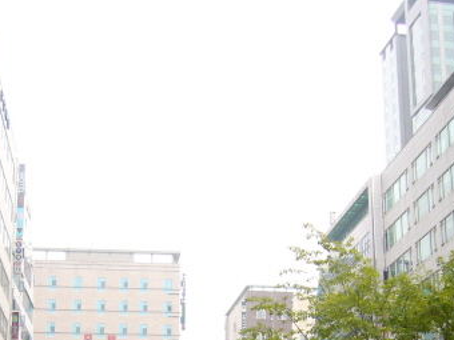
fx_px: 918
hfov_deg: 27.7
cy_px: 337
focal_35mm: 70
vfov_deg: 20.4
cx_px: 167
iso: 100
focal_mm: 5.8
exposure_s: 1/500
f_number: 2.8
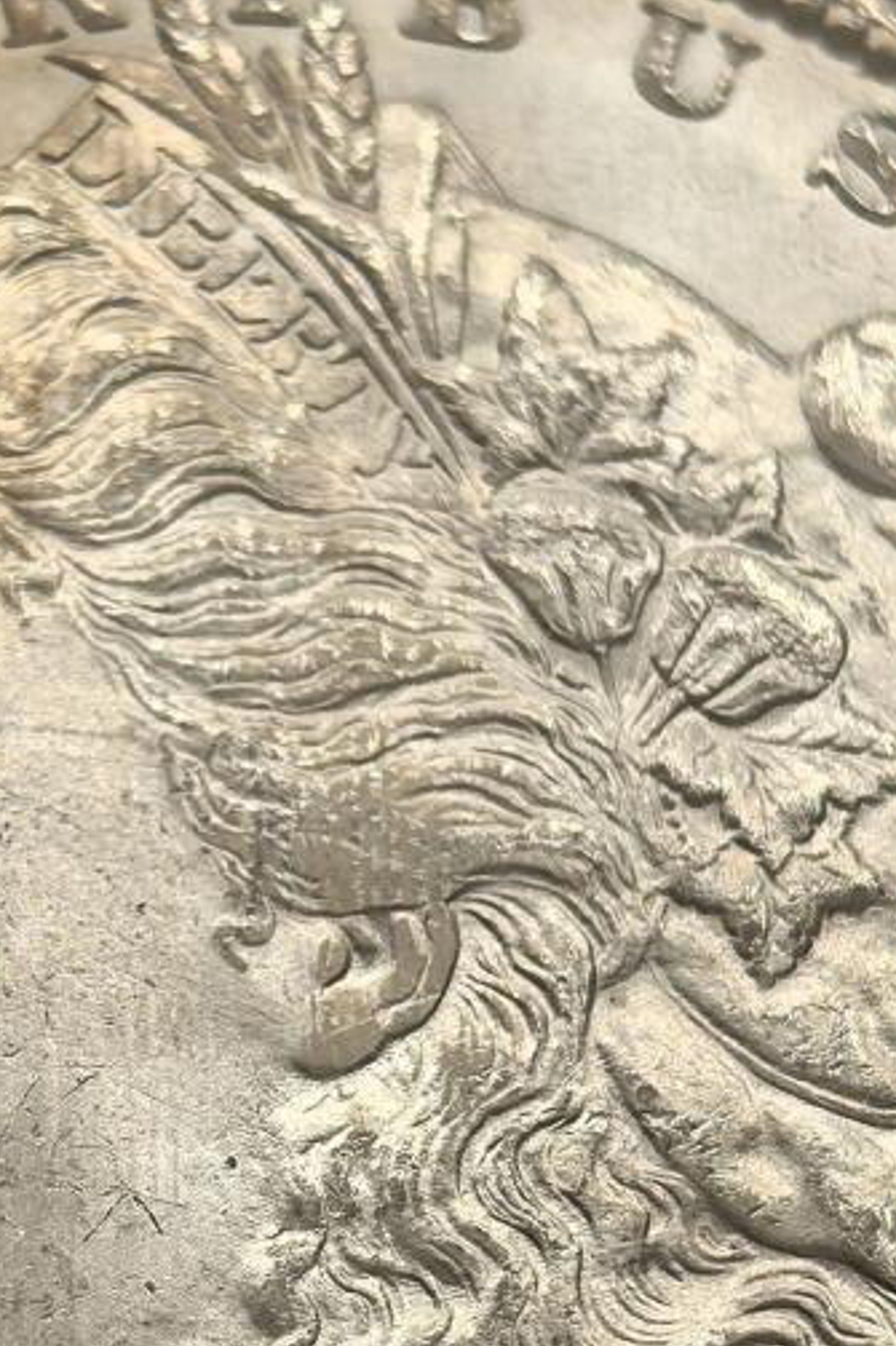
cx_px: 334
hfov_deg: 6.8
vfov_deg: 10.2
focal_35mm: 201
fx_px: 7509
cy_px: 950
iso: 64
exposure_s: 1/100
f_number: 2
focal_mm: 6.98
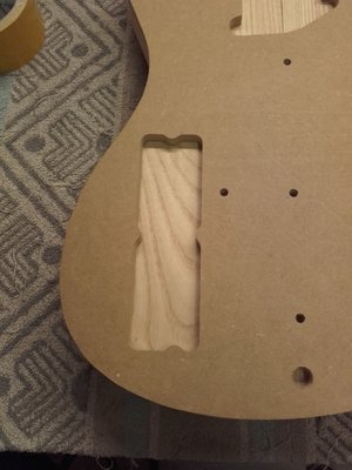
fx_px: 420
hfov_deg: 45.4
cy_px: 235
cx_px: 176
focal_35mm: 31
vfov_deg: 58.4
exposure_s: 1/33
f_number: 2.2
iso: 100
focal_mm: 3.31
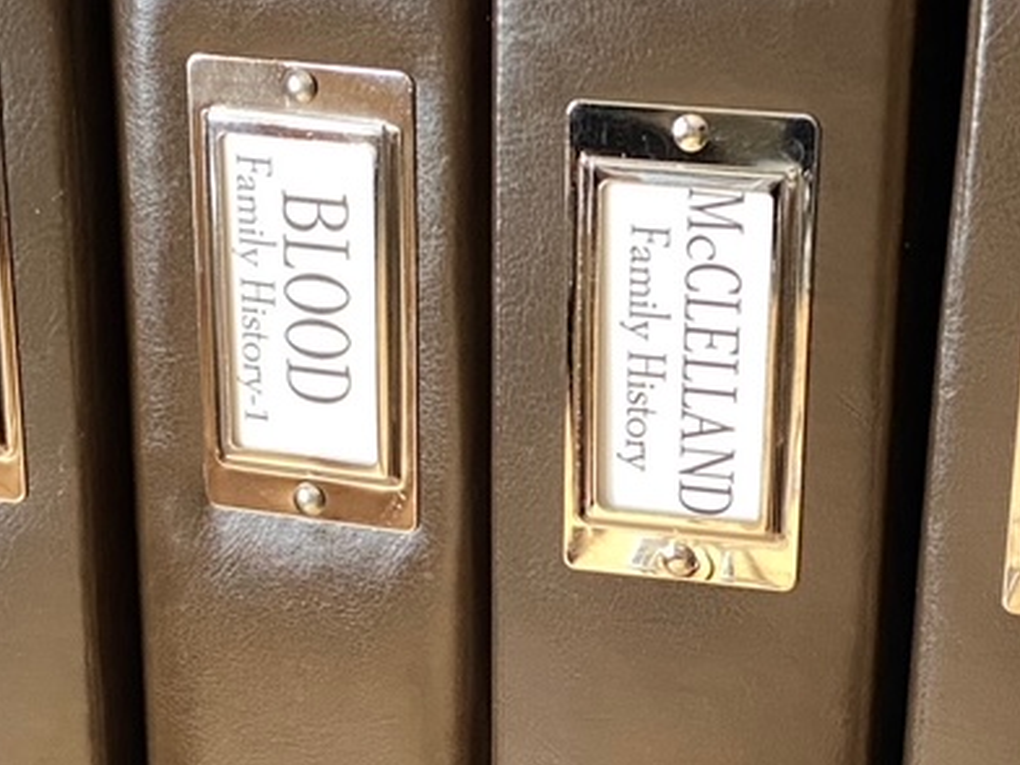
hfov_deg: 23.0
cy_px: 531
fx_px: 2505
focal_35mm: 85
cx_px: 611
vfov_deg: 17.3
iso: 320
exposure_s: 1/60
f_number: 1.8
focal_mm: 4.25
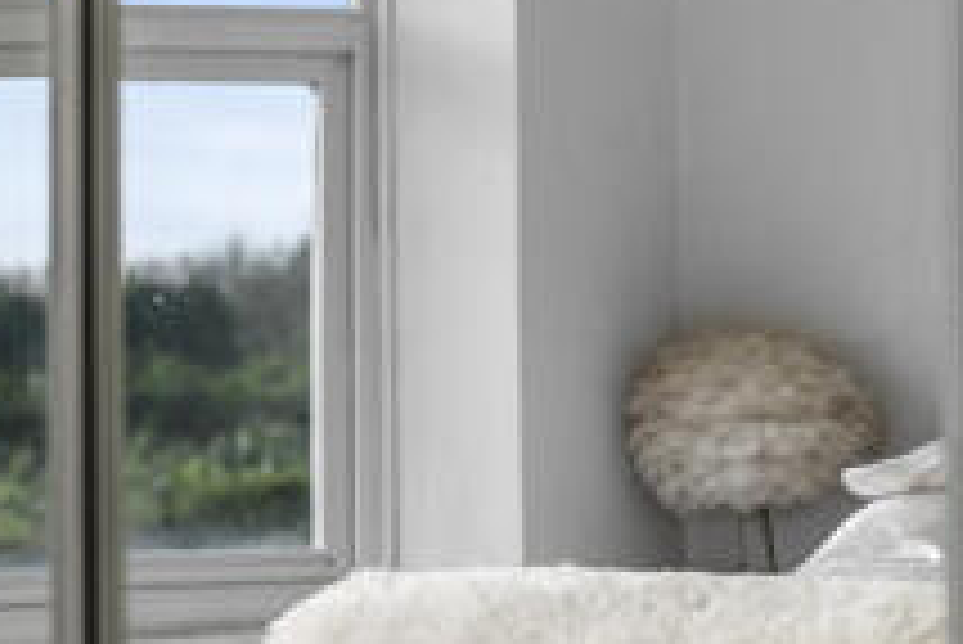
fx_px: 4095
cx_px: 693
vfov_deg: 9.0
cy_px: 410
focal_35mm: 153
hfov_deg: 13.4
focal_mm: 50
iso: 400
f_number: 1.8
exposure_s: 1/1000
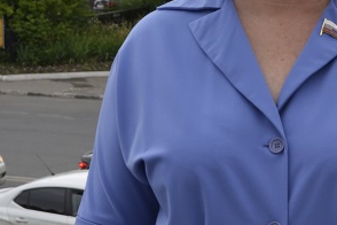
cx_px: 266
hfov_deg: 10.1
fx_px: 1910
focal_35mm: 204
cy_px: -51
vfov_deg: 6.7
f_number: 6.3
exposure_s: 1/160
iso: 100
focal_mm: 40
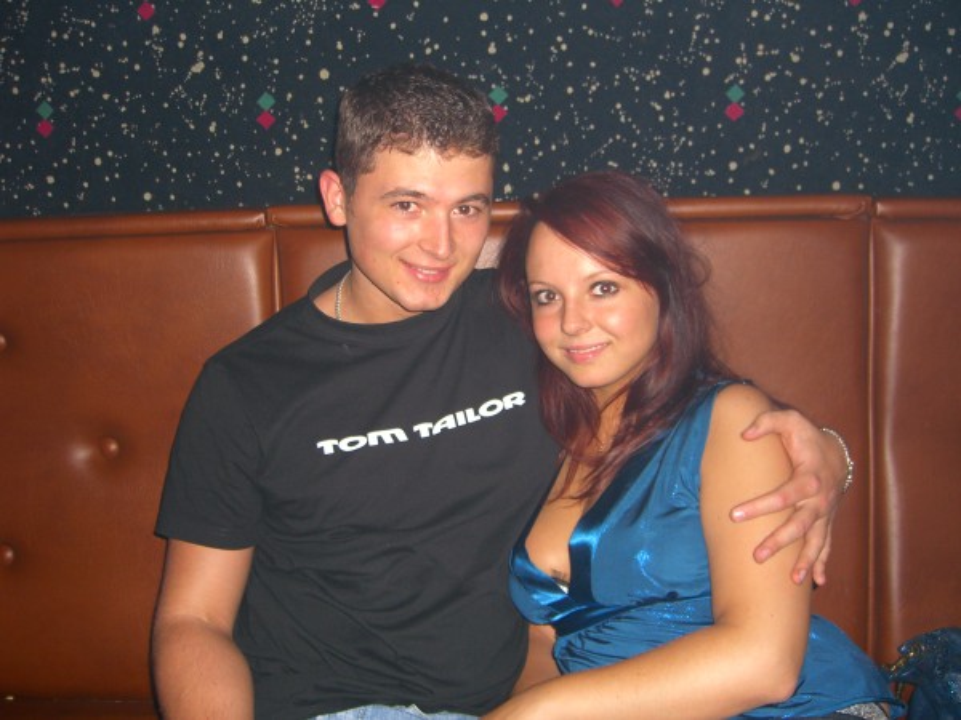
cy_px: 360
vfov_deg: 37.7
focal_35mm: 38
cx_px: 480
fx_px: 1055
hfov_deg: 49.0
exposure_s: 1/60
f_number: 2.8
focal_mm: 7.9
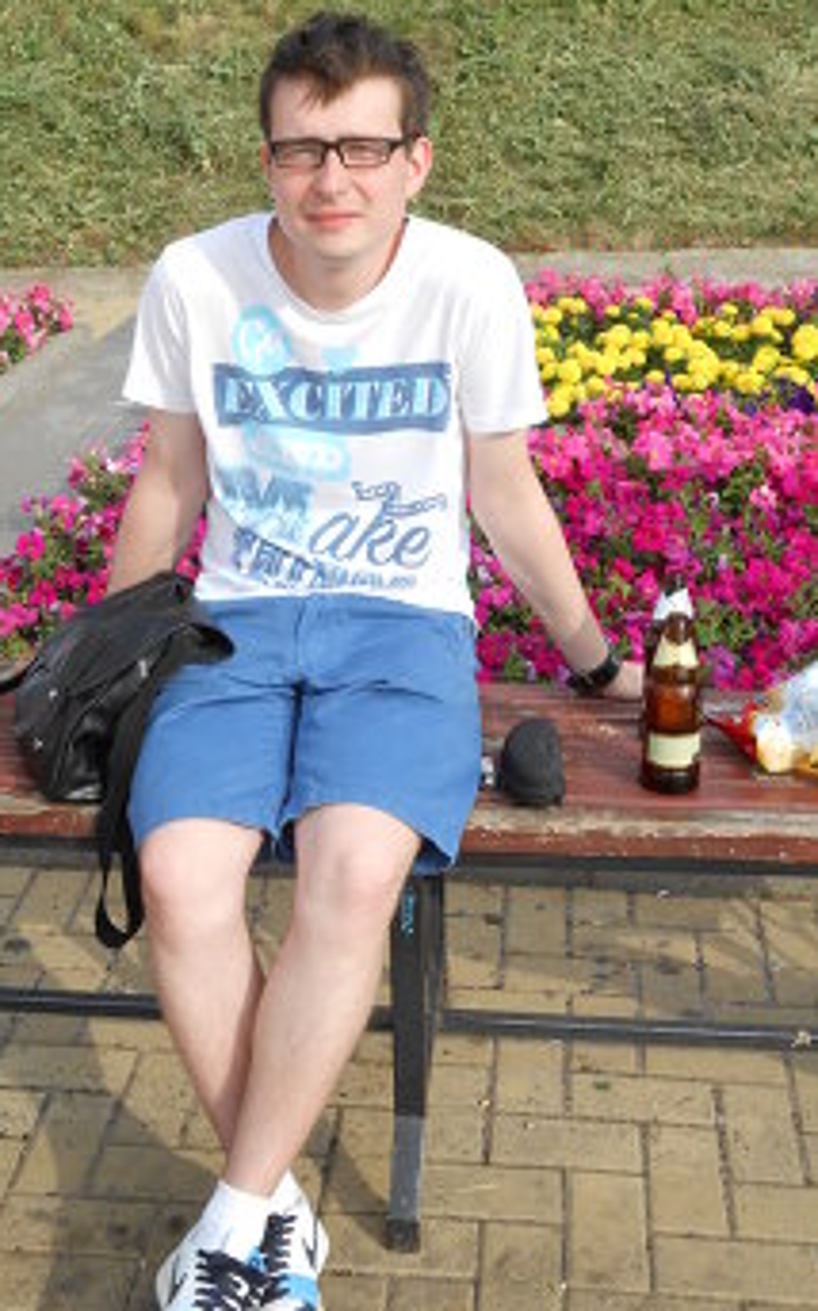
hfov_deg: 27.3
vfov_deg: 42.7
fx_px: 1679
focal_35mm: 47
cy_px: 654
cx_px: 327
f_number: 4.5
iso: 80
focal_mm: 7.8
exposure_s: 1/250
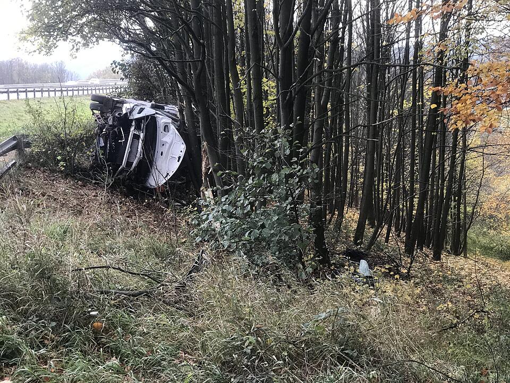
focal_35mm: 57
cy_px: 192
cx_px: 255
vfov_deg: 25.7
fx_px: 840
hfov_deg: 33.8
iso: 40
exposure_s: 1/50
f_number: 2.8
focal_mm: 6.6
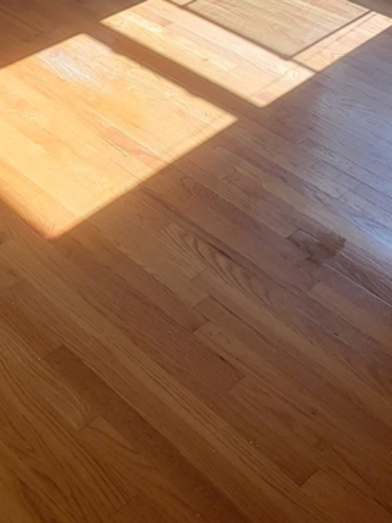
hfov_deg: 26.2
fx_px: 831
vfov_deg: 32.0
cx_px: 97
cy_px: -9
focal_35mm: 55
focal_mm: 4.3
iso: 50
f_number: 2.4
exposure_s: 1/171
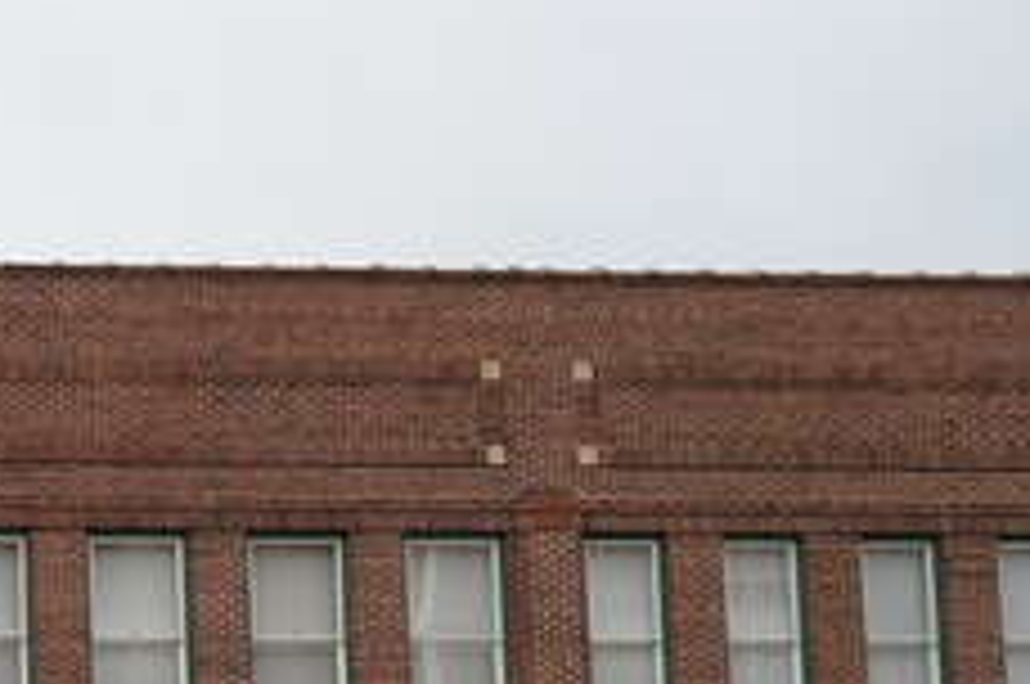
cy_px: 785
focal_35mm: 84
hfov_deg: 19.2
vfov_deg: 15.7
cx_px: -751
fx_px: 2400
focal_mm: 16
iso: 100
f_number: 6.3
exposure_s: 1/80
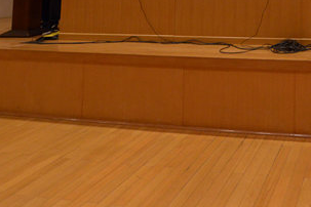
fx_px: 320
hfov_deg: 43.5
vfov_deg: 30.3
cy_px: -45
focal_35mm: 37
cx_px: 319
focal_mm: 14
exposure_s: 1/100
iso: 2500
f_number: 5
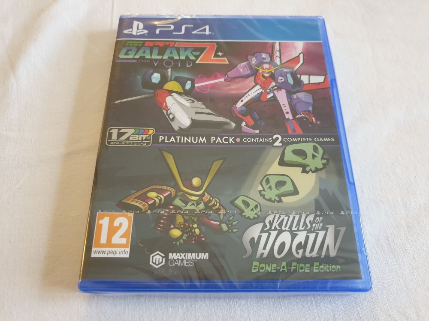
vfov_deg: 53.1
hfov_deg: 67.3
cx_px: 214
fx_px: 322
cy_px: 160
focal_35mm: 26
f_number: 1.5
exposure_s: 1/33
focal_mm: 4.3
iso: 250
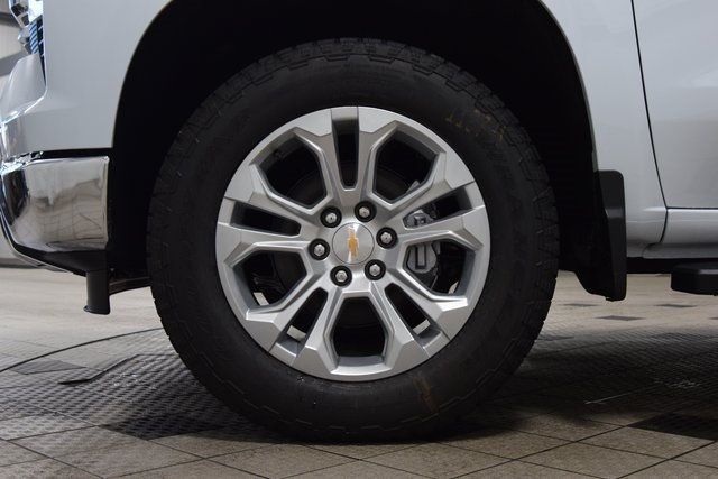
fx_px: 928
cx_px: 359
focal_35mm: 46
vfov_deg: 29.0
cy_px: 240
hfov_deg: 42.3
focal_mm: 31
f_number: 7.1
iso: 1600
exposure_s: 1/60
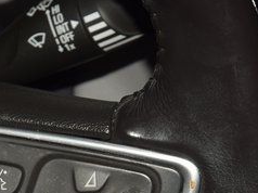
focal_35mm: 272
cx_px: 83
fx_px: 2025
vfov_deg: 5.4
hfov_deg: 7.3
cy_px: 189
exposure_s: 1/125
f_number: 8
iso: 100
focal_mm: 70
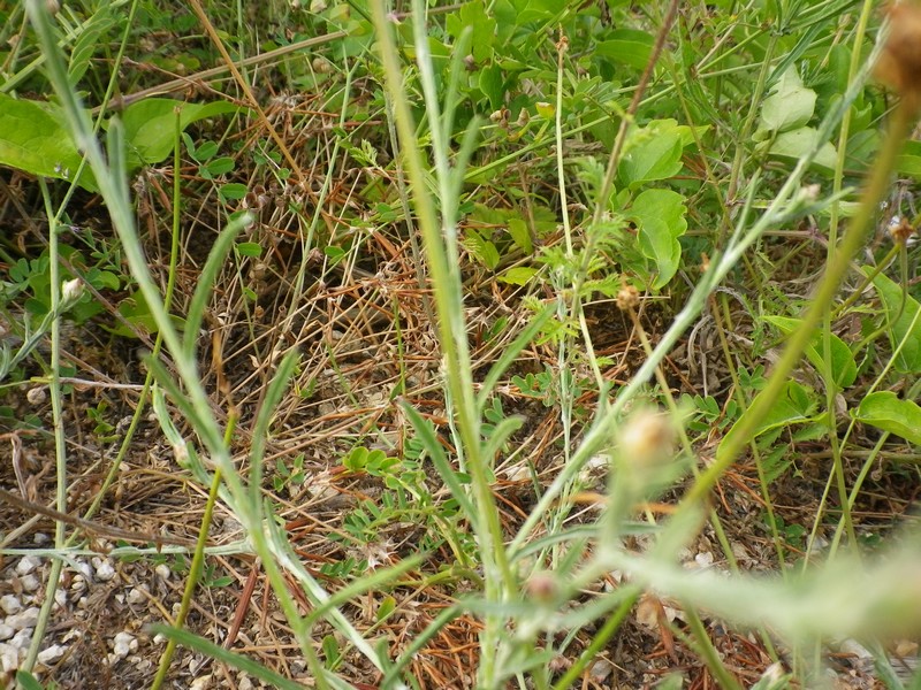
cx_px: 460
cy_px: 345
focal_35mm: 35
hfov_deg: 52.6
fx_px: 931
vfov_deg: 40.7
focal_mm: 6.36
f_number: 3.9
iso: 125
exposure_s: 1/100
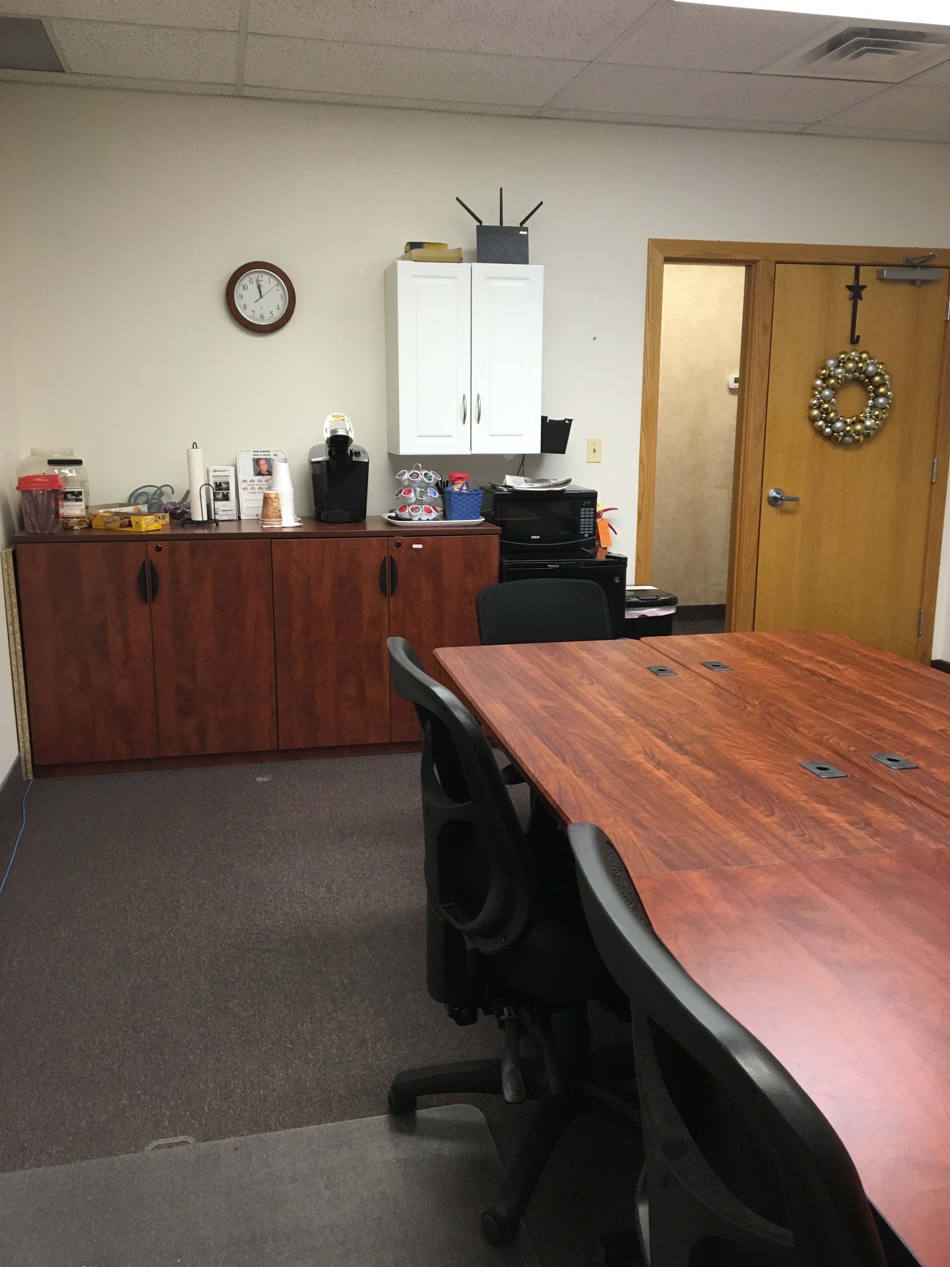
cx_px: 475
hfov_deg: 48.2
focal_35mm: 29
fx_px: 1061
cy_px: 634
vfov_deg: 61.7
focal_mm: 4.15
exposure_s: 1/30
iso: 100
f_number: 2.2
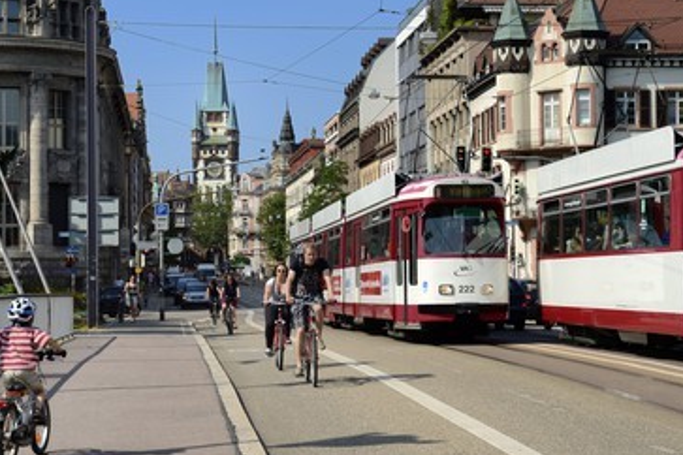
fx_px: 1537
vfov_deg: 16.9
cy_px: 212
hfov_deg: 25.1
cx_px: 361
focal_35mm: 81
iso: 200
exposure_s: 1/400
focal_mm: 70
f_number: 9
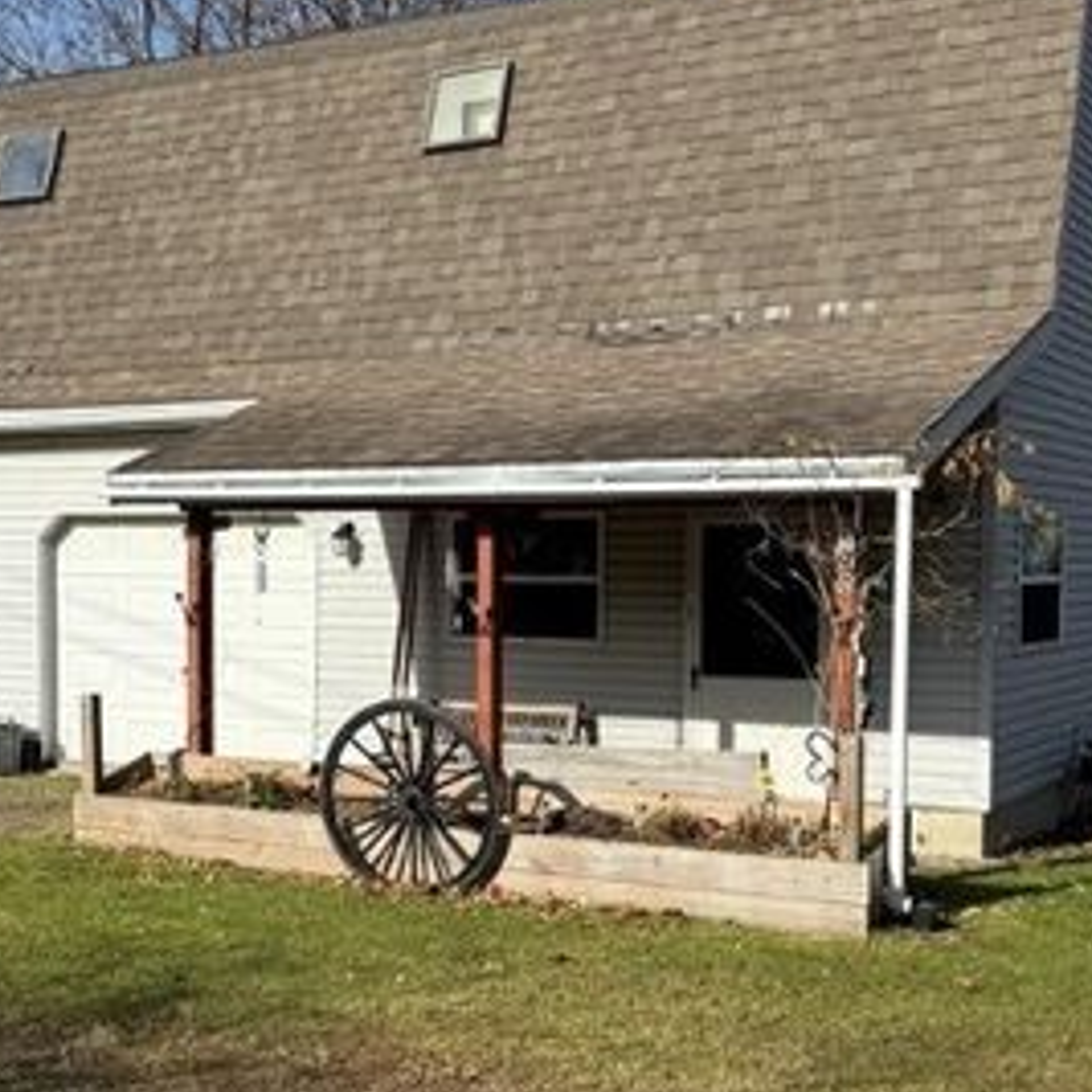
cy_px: 648
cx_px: 368
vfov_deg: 32.1
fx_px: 1892
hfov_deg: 32.0
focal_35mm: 53
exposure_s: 1/4673
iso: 80
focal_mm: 6.76
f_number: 1.78
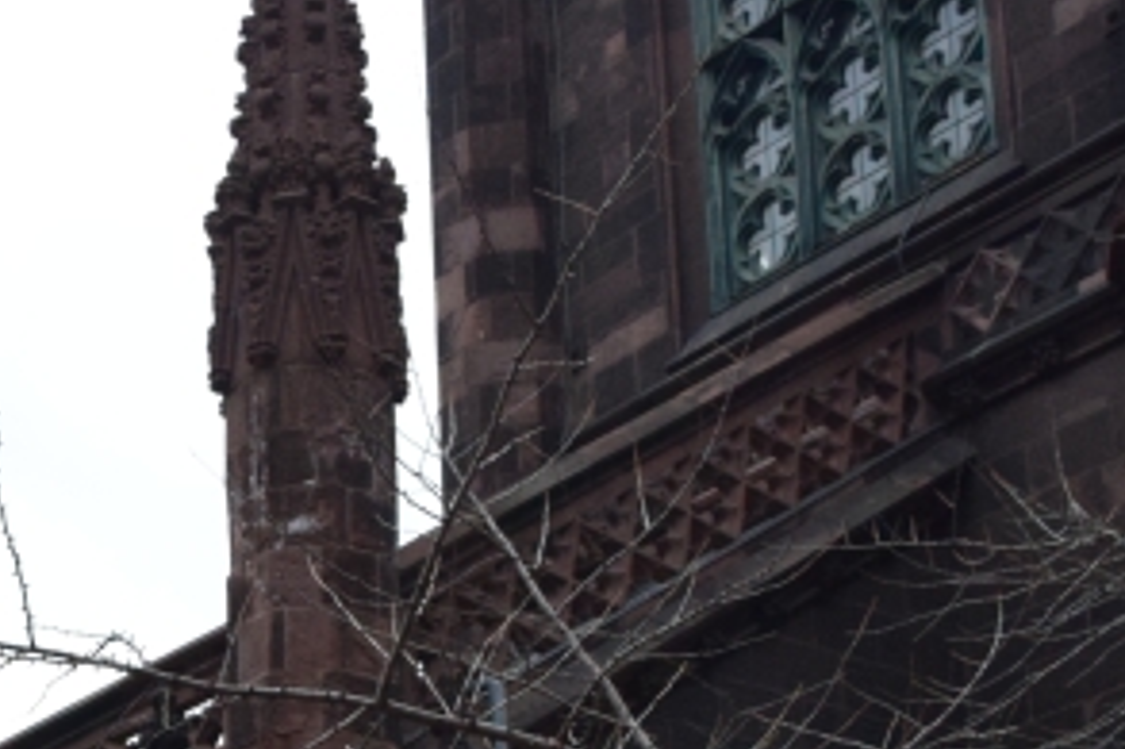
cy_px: 1168
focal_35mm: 105
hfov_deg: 18.1
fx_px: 3279
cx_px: -372
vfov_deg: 12.3
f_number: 5.6
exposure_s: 1/60
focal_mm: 20
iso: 1600
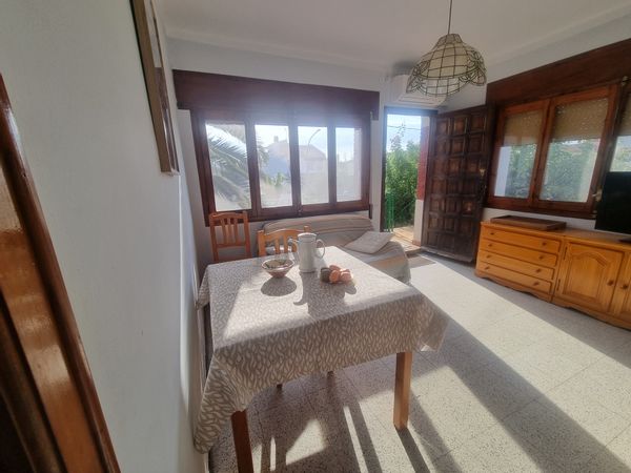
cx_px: 316
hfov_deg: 106.2
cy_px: 236
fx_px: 237
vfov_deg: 89.9
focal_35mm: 13
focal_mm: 2.2
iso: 50
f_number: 2.2
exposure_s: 1/530
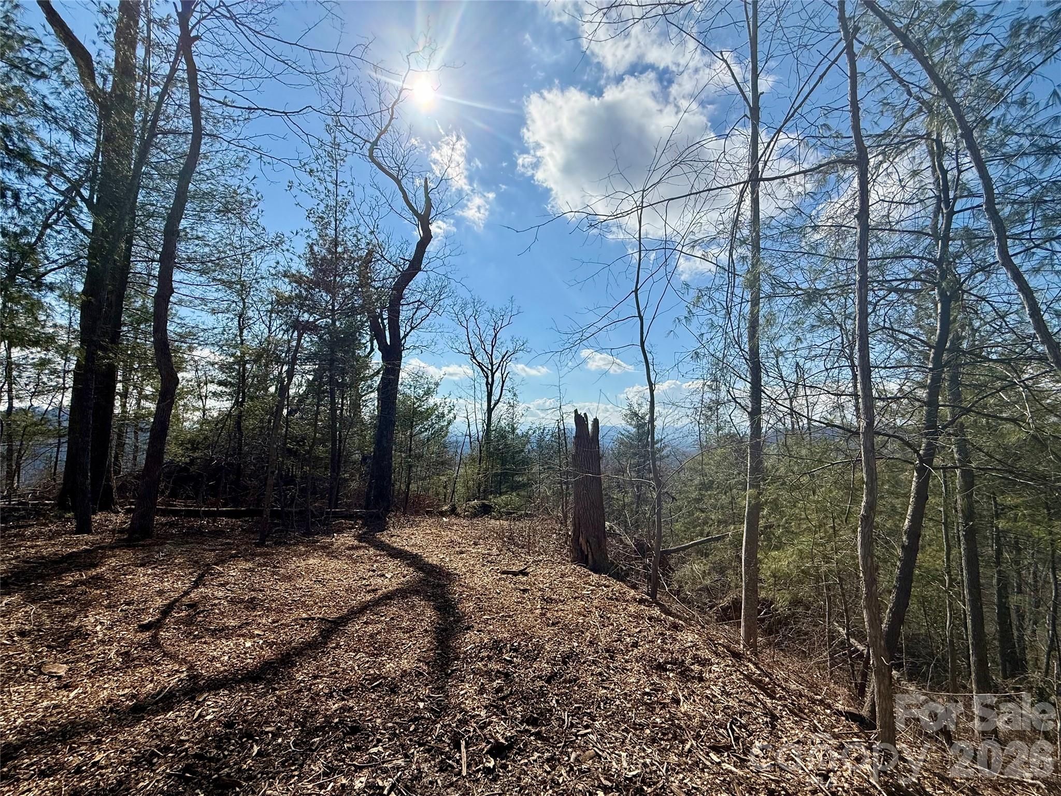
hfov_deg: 102.1
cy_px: 398
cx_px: 530
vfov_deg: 85.7
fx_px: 429
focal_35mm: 14
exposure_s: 1/5618
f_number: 2.2
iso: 50
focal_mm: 2.22
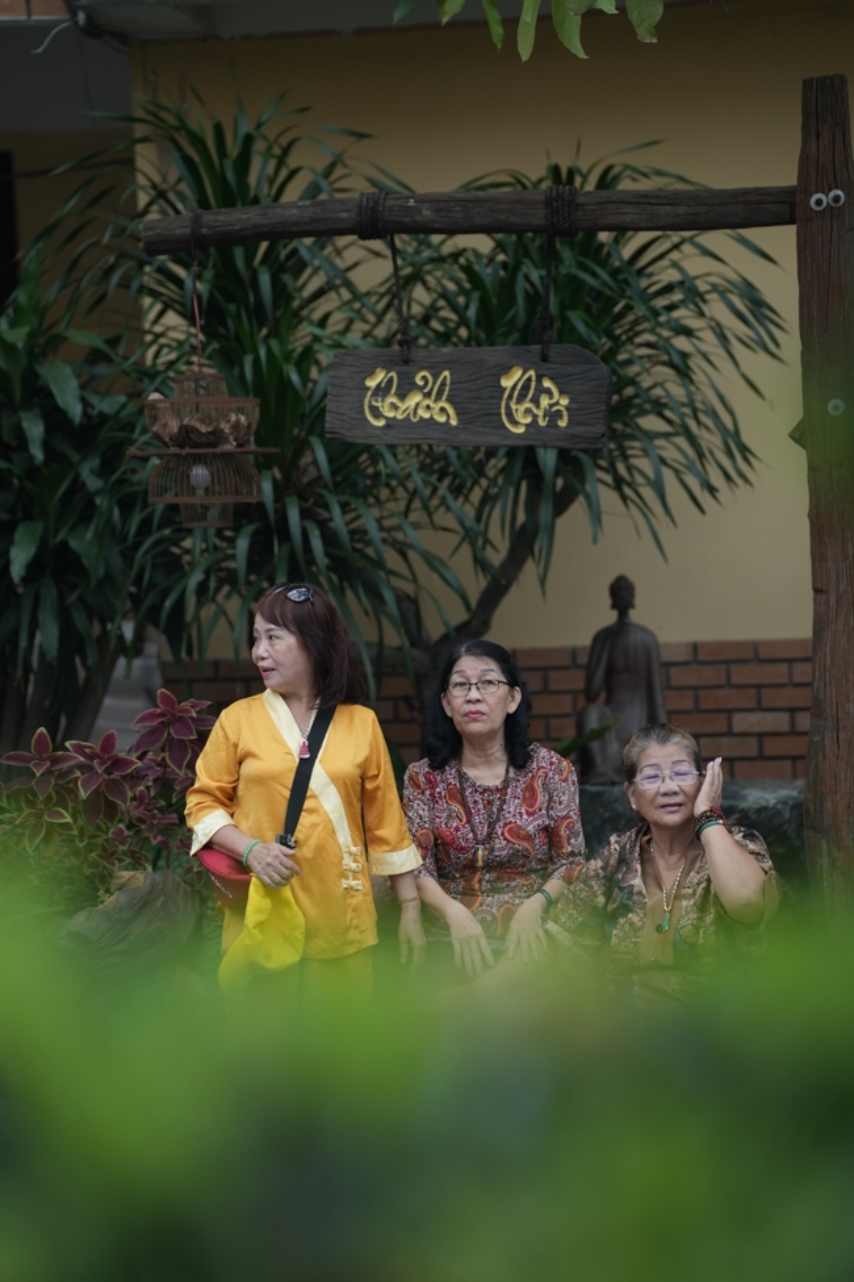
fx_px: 4021
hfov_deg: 12.1
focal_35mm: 113
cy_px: 641
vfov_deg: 18.1
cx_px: 427
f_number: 2.8
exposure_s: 1/250
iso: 500
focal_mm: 113
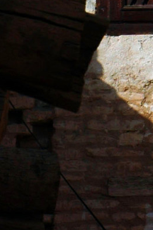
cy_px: -417
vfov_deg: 1.4
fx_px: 9062
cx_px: 384
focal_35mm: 1419
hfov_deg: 1.0
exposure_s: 1/320
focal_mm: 155
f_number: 11
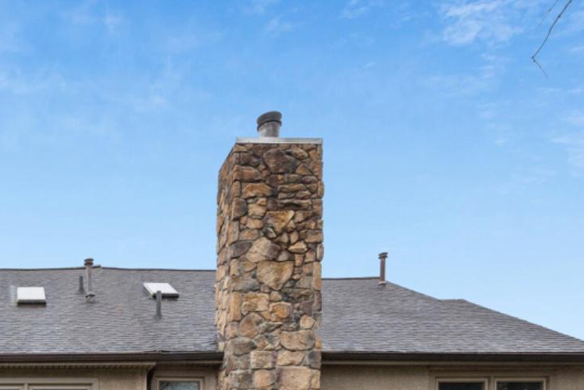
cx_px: 20
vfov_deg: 27.9
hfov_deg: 43.5
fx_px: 633
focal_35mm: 39
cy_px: 517
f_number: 11
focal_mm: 14
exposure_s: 1/50
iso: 250
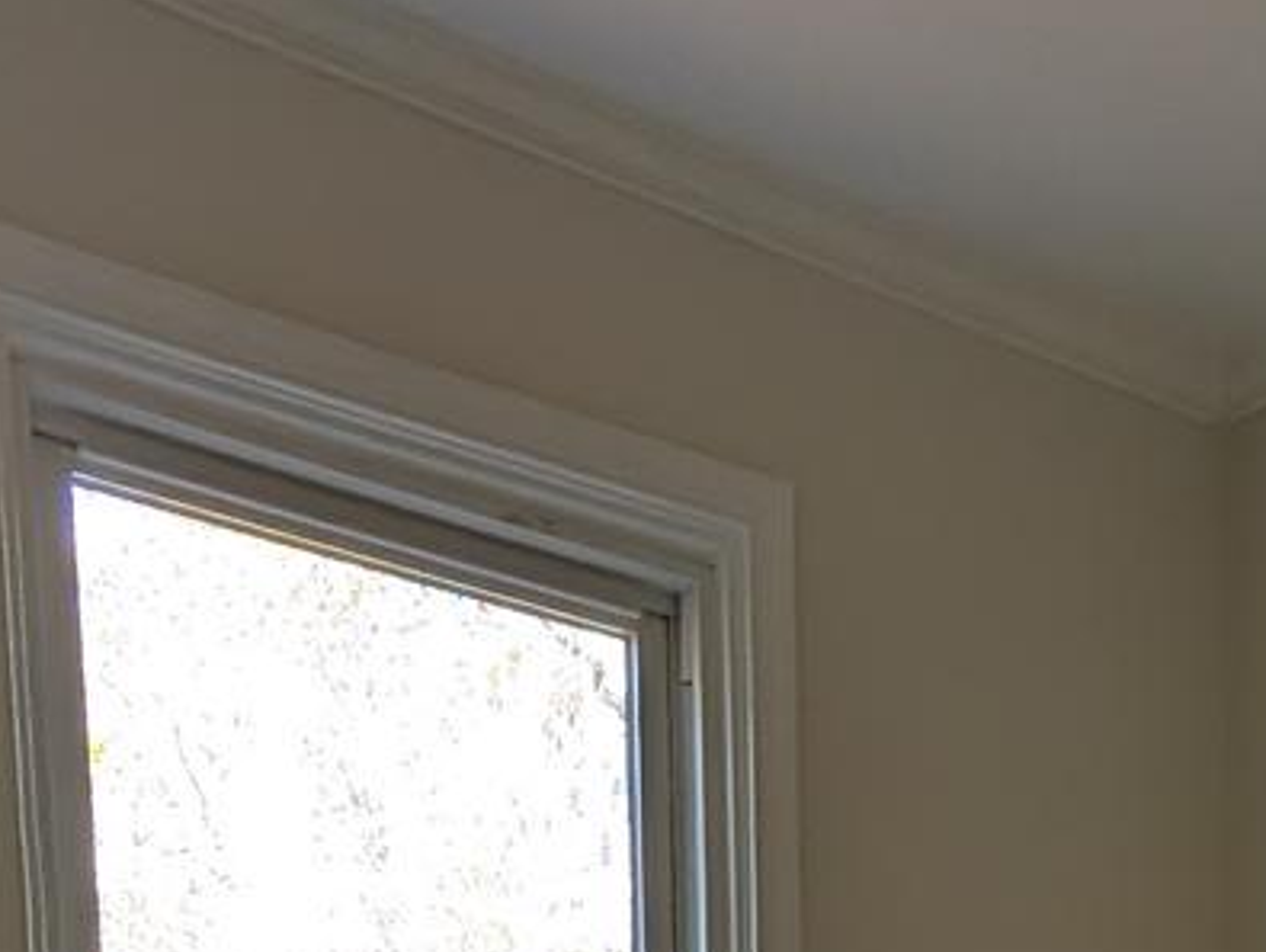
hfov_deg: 30.5
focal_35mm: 62
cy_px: 2077
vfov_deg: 16.1
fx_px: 2270
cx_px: 987
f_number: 1.7
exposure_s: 1/78.8
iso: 53
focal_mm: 2.02
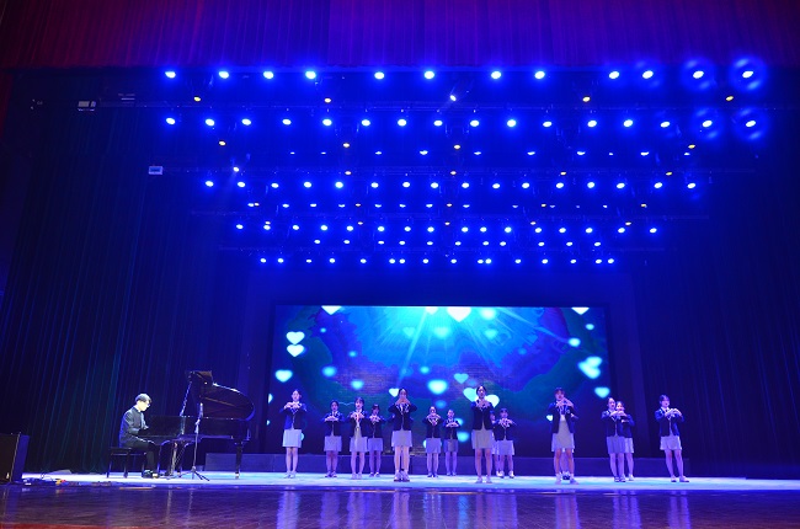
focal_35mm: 27
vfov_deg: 47.7
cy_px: 264
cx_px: 400
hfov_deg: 67.5
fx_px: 599
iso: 500
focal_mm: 18
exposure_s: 1/80
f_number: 8
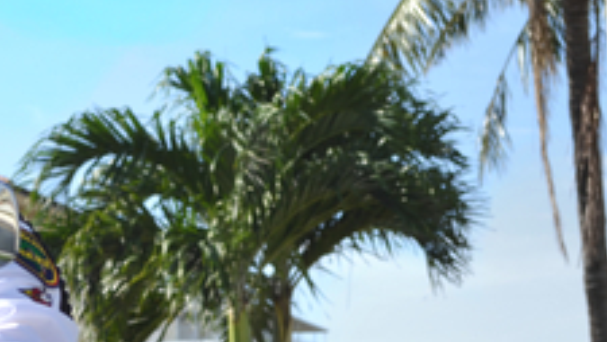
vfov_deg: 6.6
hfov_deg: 11.6
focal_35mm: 184
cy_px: 240
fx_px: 2966
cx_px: -5
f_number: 8
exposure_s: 1/250
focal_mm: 55
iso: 100
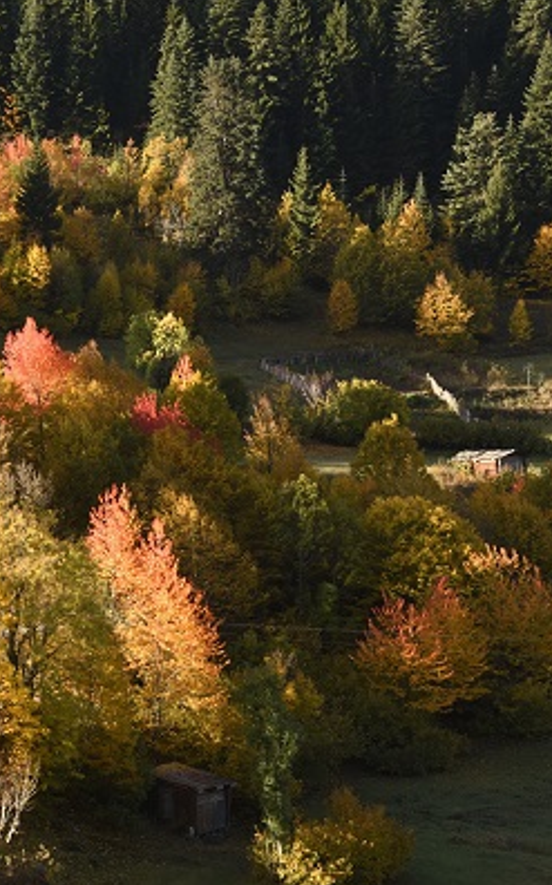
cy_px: 442
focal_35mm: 85
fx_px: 2049
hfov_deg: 15.1
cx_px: 13
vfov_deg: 24.4
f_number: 7.1
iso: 320
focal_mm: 55
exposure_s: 1/200
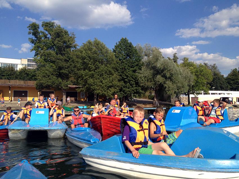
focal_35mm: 35
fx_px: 242
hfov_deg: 52.6
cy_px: 90
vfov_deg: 40.7
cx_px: 120
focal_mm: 4.28
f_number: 2.4
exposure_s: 1/1783
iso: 50
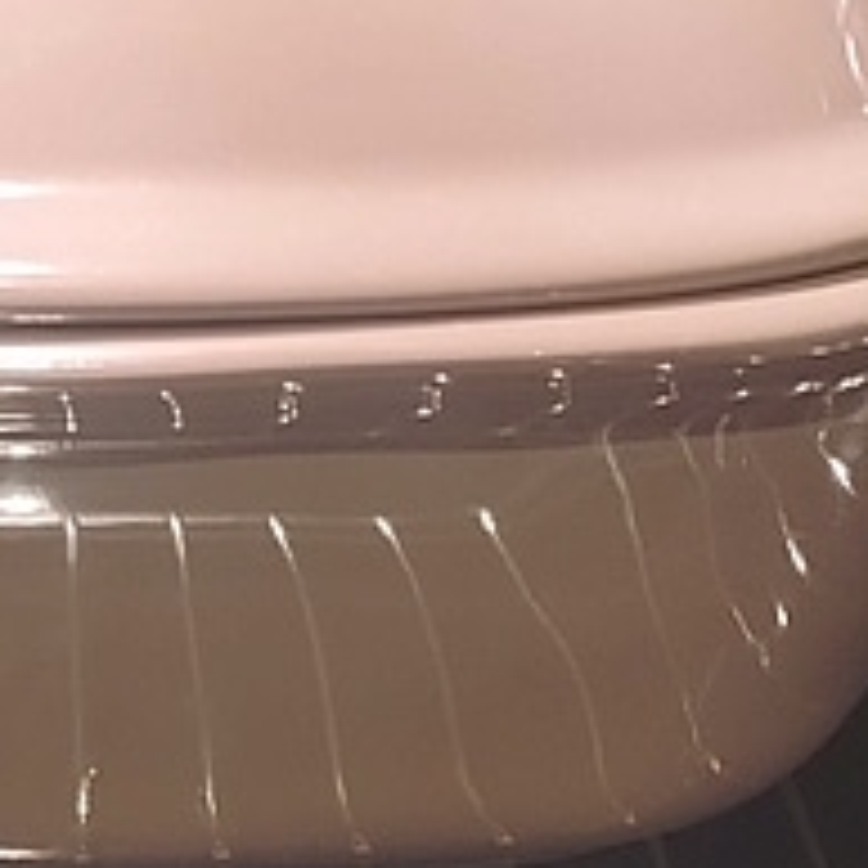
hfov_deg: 12.6
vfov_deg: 12.8
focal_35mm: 136
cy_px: 319
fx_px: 3858
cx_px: -148
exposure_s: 1/25
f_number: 1.8
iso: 430
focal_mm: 4.75
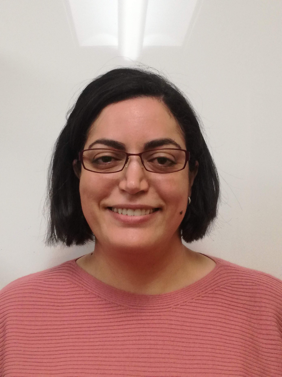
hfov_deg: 29.7
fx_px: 532
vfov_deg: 38.9
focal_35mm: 49
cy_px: 188
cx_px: 141
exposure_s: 1/33.3
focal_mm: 3.79
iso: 200
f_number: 2
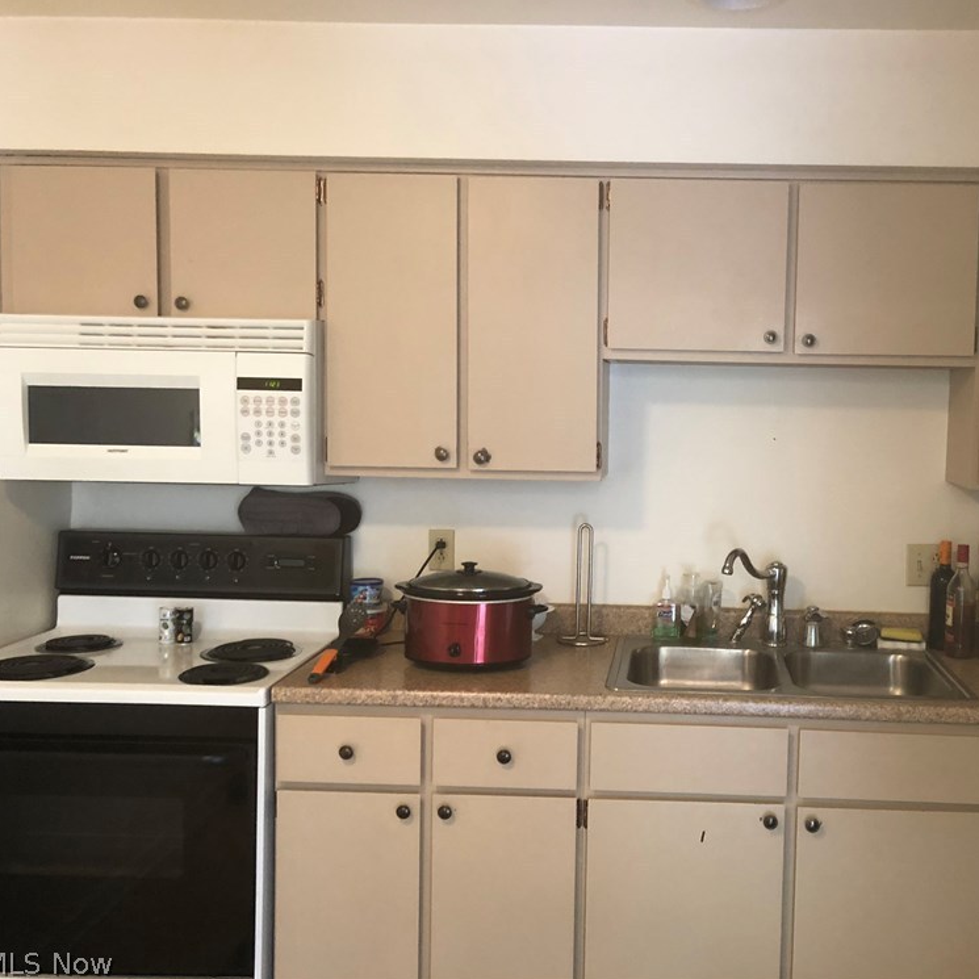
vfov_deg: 48.4
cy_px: 481
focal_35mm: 34
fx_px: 1088
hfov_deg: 47.7
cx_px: 649
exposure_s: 1/15
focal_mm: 4
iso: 64
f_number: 1.8
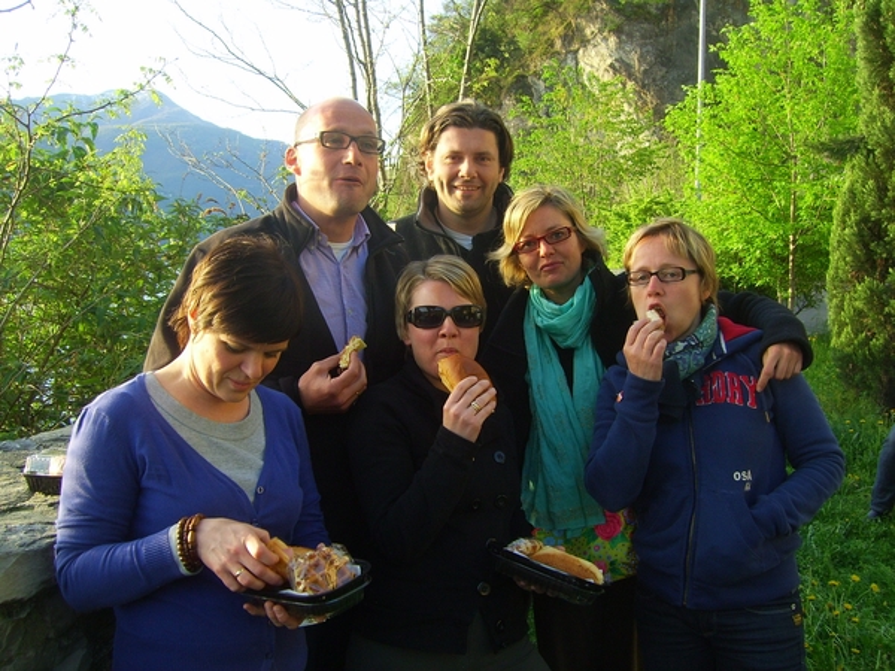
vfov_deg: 37.7
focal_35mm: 38
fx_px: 982
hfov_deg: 49.0
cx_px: 448
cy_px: 336
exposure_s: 1/80
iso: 50
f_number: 3.5
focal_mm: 7.8
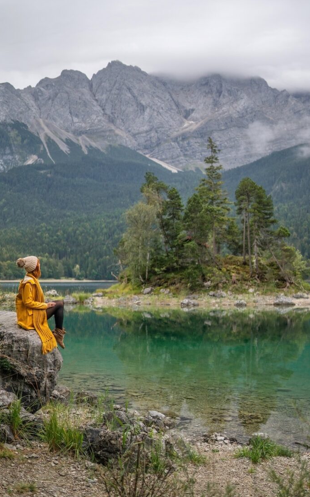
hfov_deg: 35.3
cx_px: 158
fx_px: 487
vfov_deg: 54.0
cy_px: 250
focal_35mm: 36
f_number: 1.4
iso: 800
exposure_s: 1/5000
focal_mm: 35
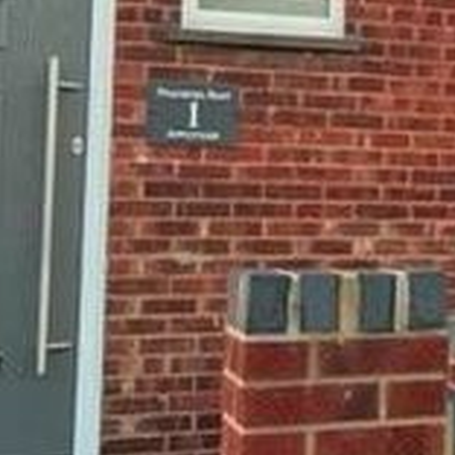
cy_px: 153
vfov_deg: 16.9
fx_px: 1532
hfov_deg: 13.4
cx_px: 1015
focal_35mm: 103
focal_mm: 5.7
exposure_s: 1/121
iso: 64
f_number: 1.5
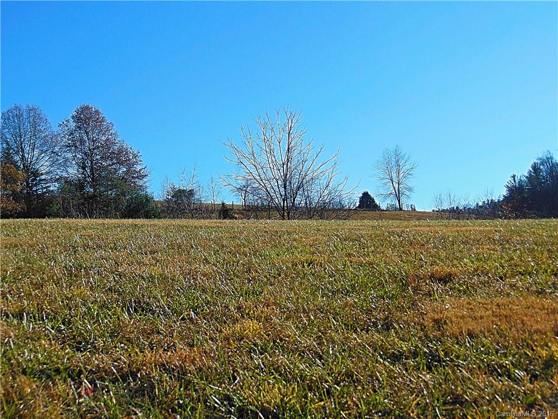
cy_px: 210
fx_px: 967
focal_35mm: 60
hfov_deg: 32.2
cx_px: 279
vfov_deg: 24.4
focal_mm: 10.7
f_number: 5
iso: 125
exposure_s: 1/800
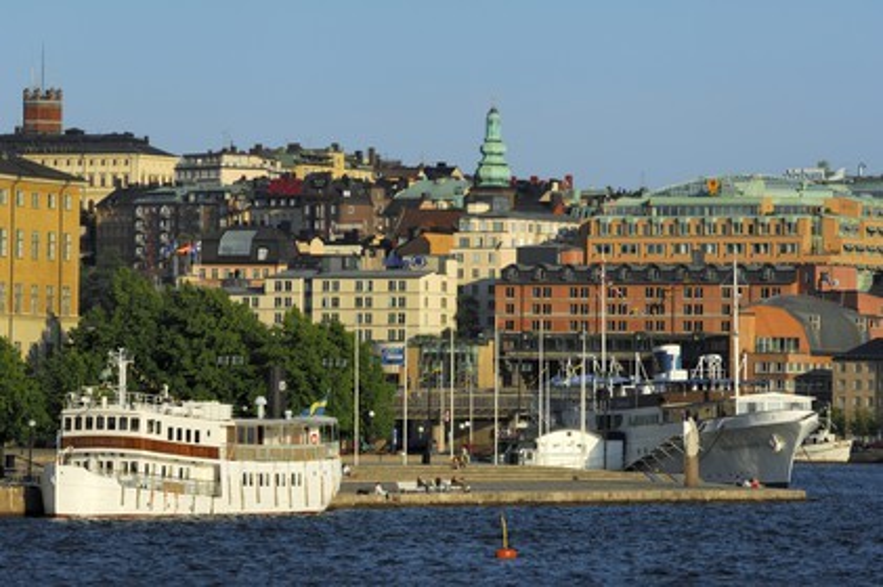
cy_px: 294
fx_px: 6617
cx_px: 442
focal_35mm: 270
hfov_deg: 7.6
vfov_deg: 5.1
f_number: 11
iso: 100
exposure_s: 1/250
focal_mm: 180
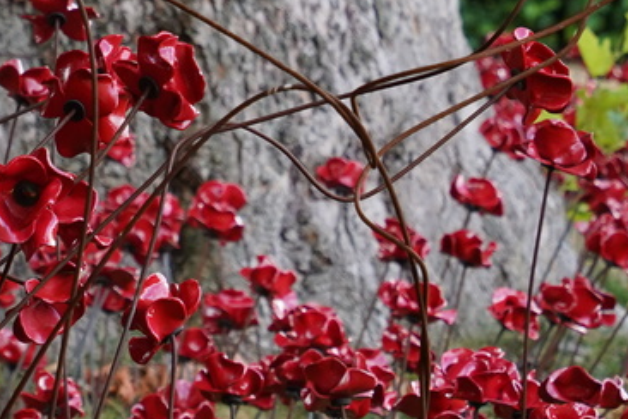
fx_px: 7588
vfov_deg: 3.2
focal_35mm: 435
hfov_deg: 4.7
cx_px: 5
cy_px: -211
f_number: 5.6
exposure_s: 1/200
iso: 640
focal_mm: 106
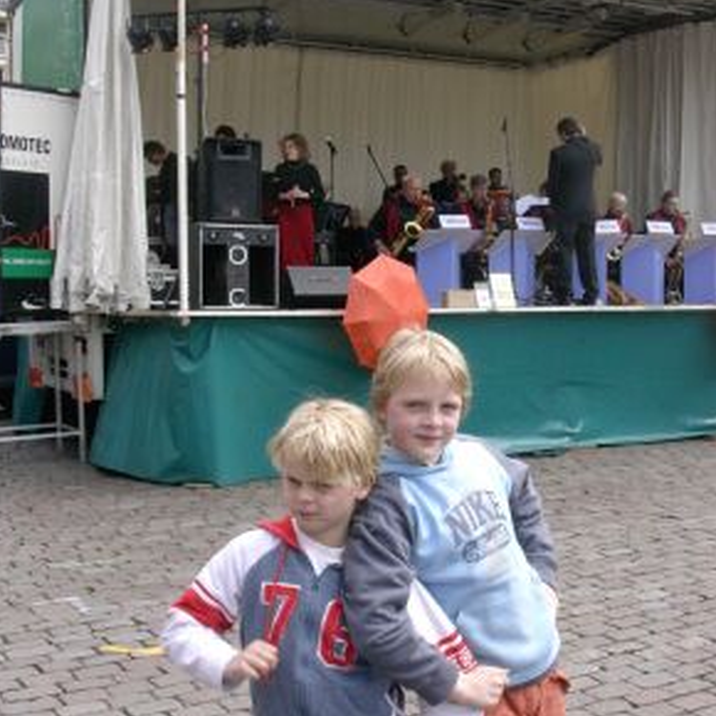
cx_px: 459
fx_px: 1264
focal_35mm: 54
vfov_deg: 31.6
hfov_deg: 31.5
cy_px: 358
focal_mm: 6.7
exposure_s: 1/136
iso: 70
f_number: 5.8
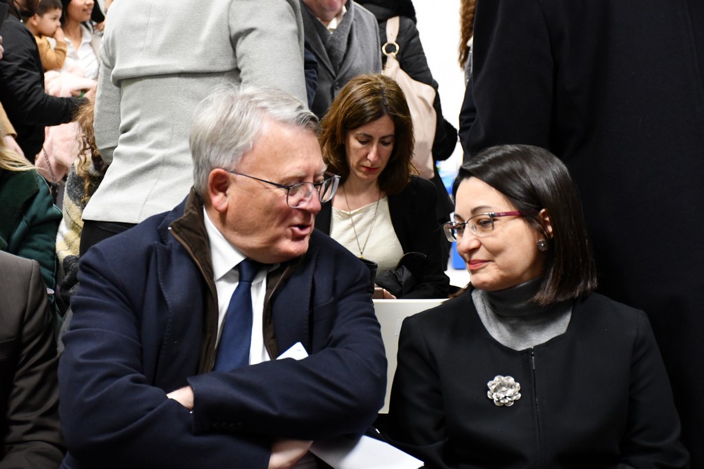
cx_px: 352
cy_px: 234
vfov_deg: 17.5
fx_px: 1525
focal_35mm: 78
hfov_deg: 26.0
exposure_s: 1/125
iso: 3200
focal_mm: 52
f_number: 4.8
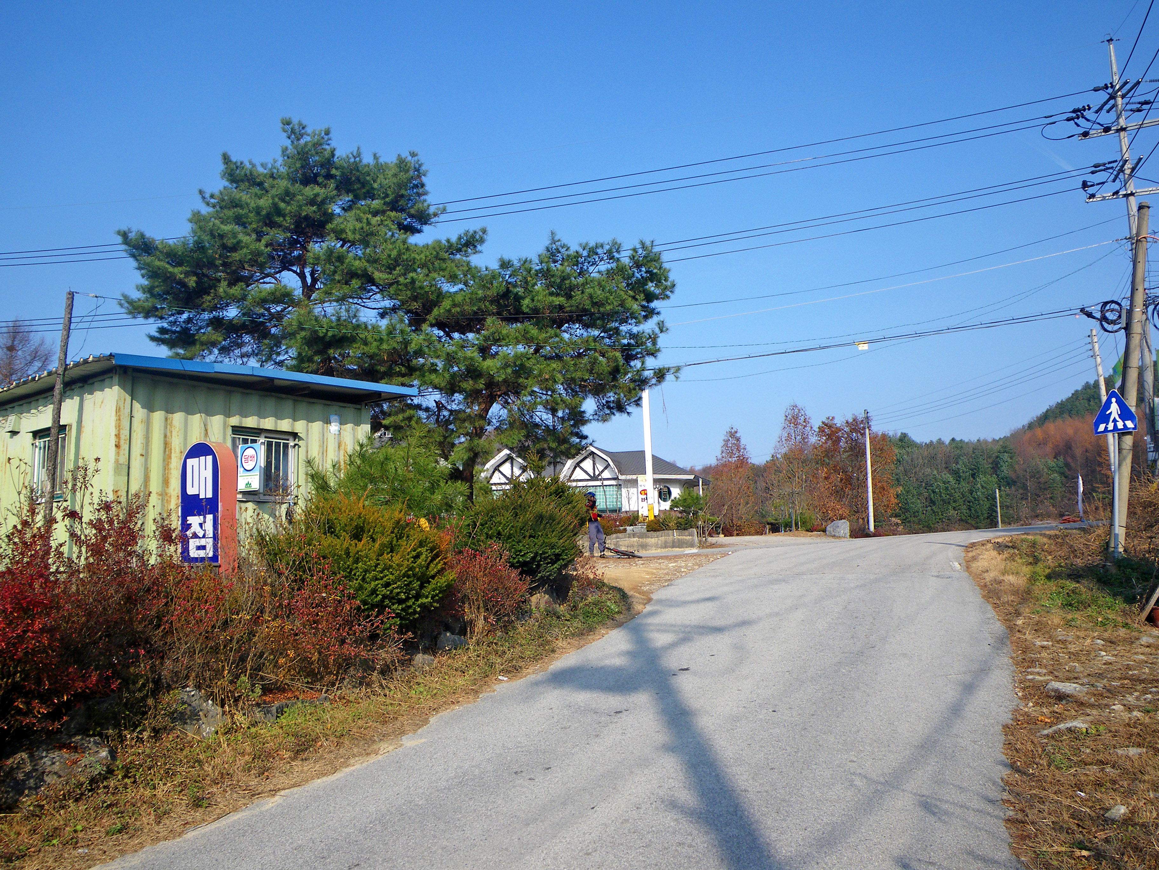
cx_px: 580
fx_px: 937
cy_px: 435
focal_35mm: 28
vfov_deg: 49.7
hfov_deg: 63.4
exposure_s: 1/250
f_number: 4.2
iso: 50
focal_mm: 5
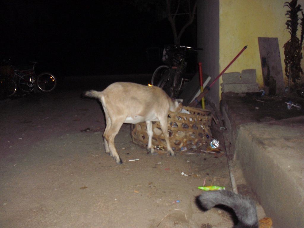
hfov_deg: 49.0
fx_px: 334
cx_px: 152
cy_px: 114
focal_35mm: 38
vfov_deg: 37.7
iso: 200
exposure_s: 1/60
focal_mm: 6.2
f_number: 2.8
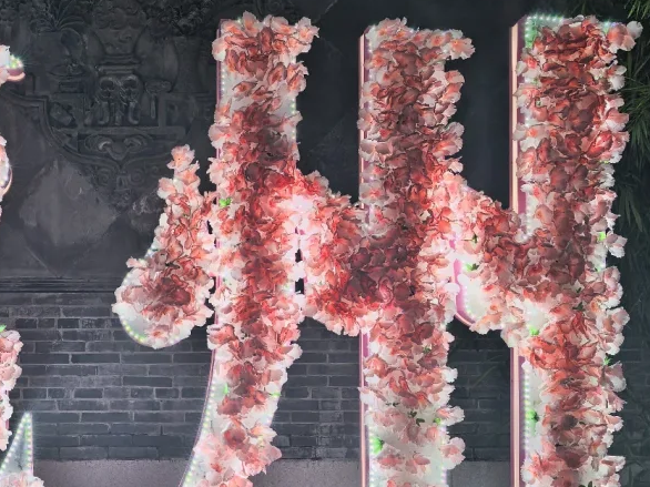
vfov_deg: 24.5
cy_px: 361
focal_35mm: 59
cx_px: 85
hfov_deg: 31.4
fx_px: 1107
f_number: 2
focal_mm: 8.5
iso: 50
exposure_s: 2
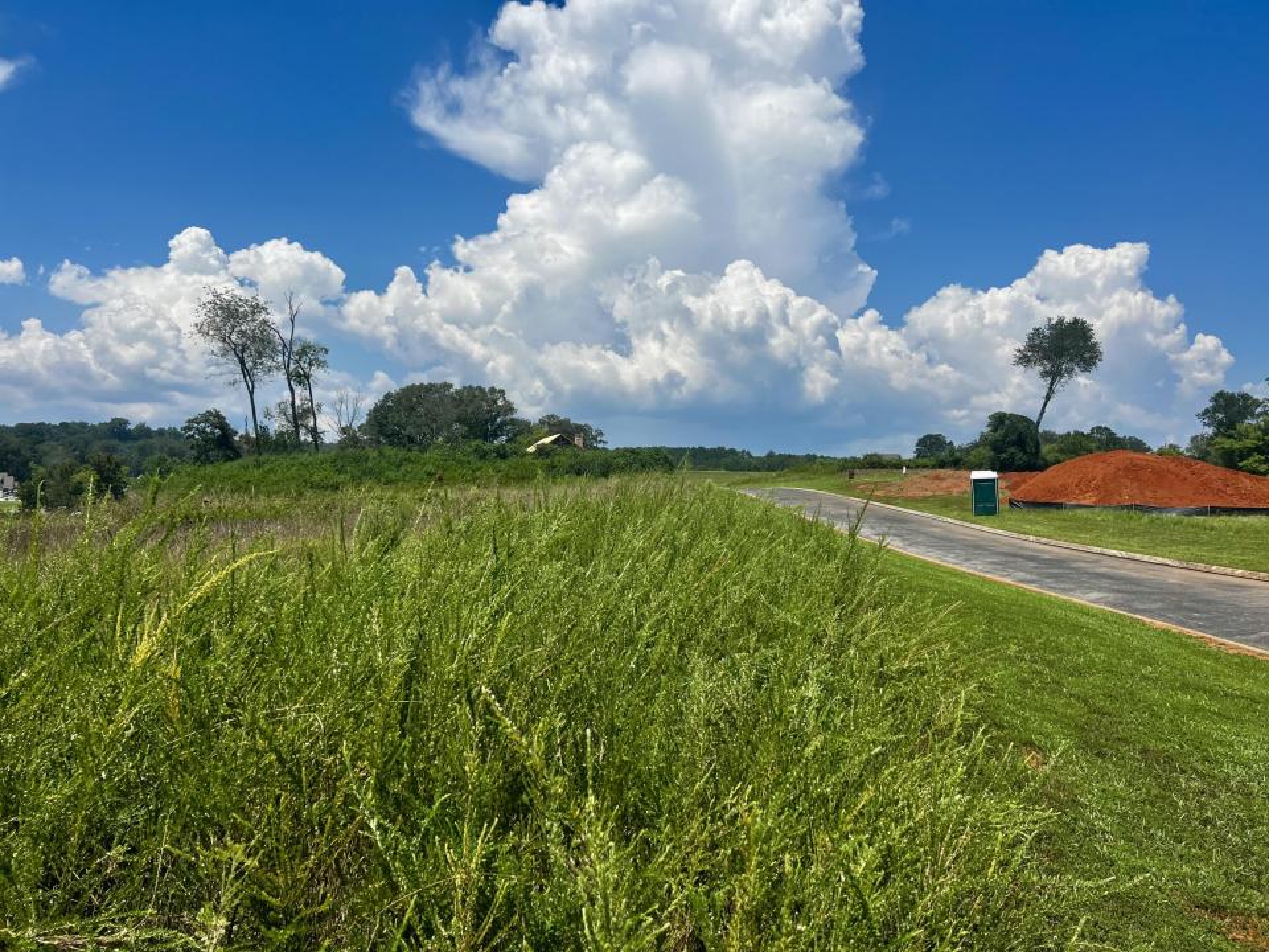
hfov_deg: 67.3
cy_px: 476
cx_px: 634
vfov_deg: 53.1
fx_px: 953
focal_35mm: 26
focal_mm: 5.7
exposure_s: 1/7463
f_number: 1.5
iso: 50
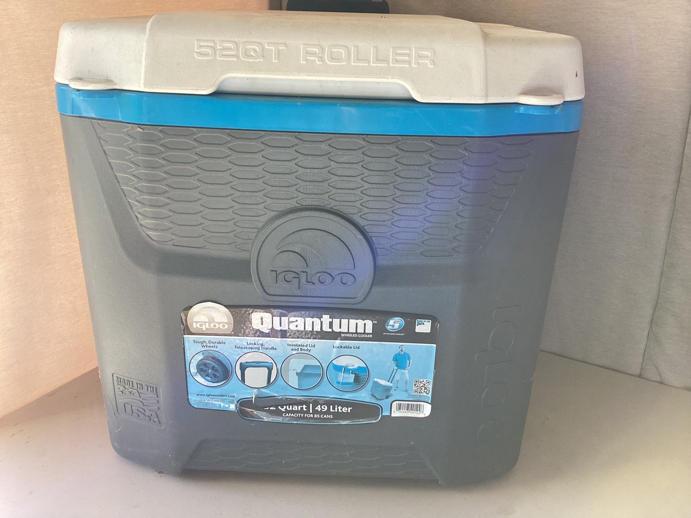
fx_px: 619
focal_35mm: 31
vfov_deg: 45.4
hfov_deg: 58.3
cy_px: 259
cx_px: 346
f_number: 2.4
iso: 25
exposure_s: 1/110
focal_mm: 3.3
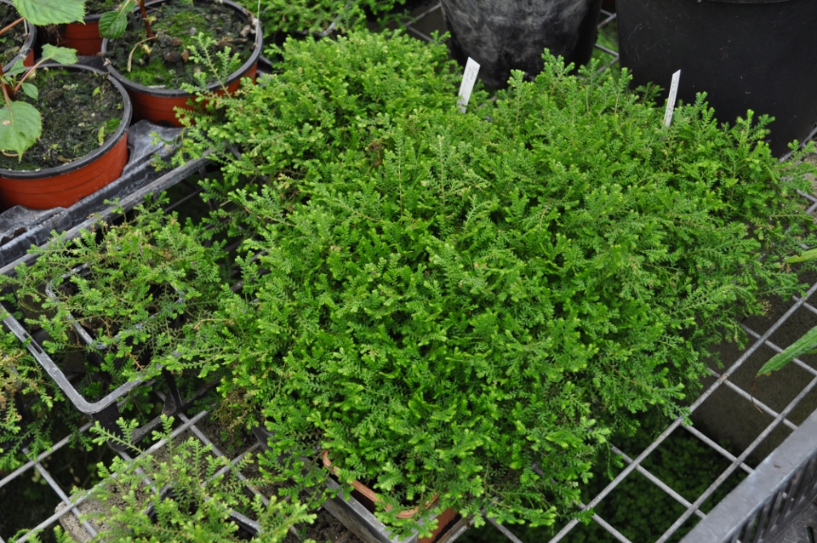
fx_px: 1088
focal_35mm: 48
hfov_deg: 41.1
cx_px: 416
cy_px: 271
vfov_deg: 28.0
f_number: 5.6
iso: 400
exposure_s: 1/125
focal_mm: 30
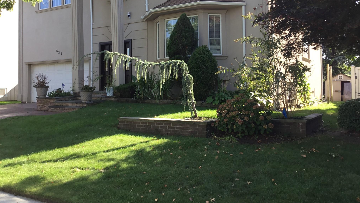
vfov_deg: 34.5
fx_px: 325
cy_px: 77
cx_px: 179
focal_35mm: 34
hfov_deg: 58.0
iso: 25
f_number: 2.4
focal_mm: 3.3
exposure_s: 1/142
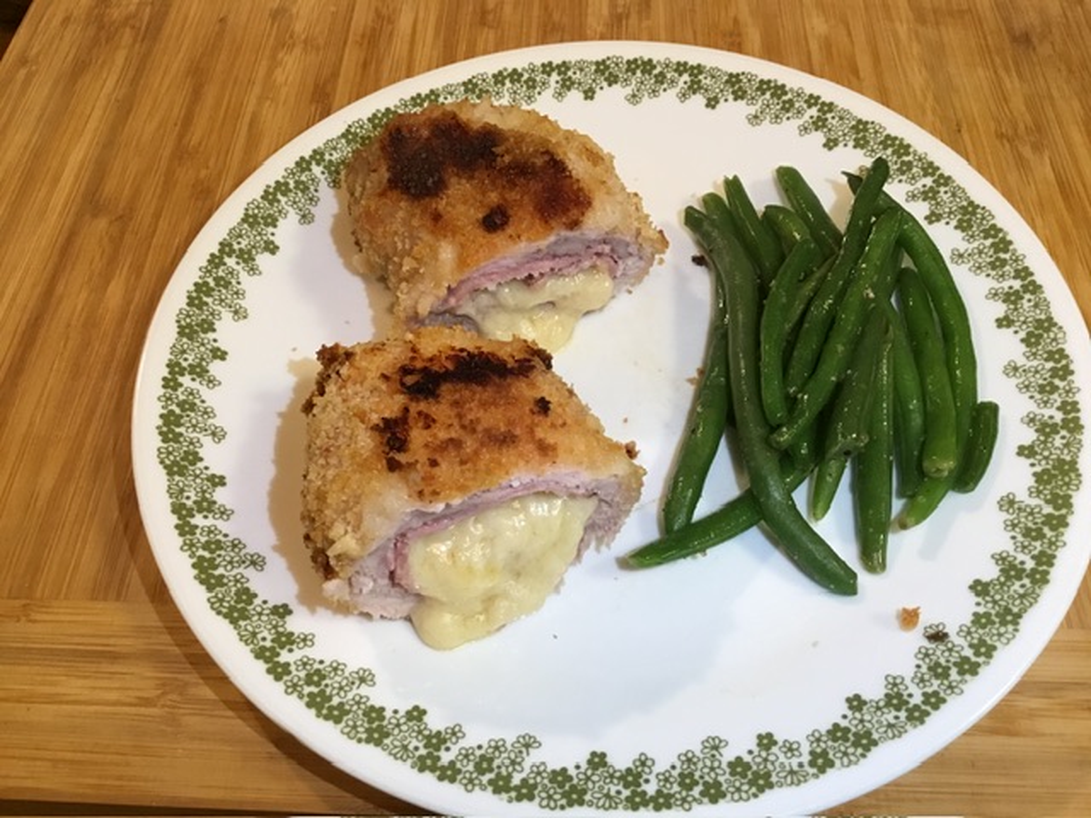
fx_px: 977
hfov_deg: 58.4
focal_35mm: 31
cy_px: 409
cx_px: 546
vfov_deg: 45.4
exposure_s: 1/30
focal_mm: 3.3
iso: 100
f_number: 2.4
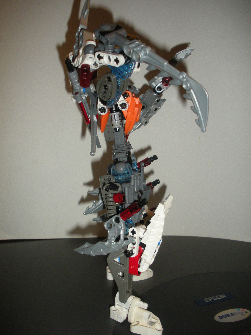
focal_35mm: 35
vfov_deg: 52.6
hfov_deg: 40.7
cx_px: 126
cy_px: 168
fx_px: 338
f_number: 3.5
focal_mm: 6.3
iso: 200
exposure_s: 1/60
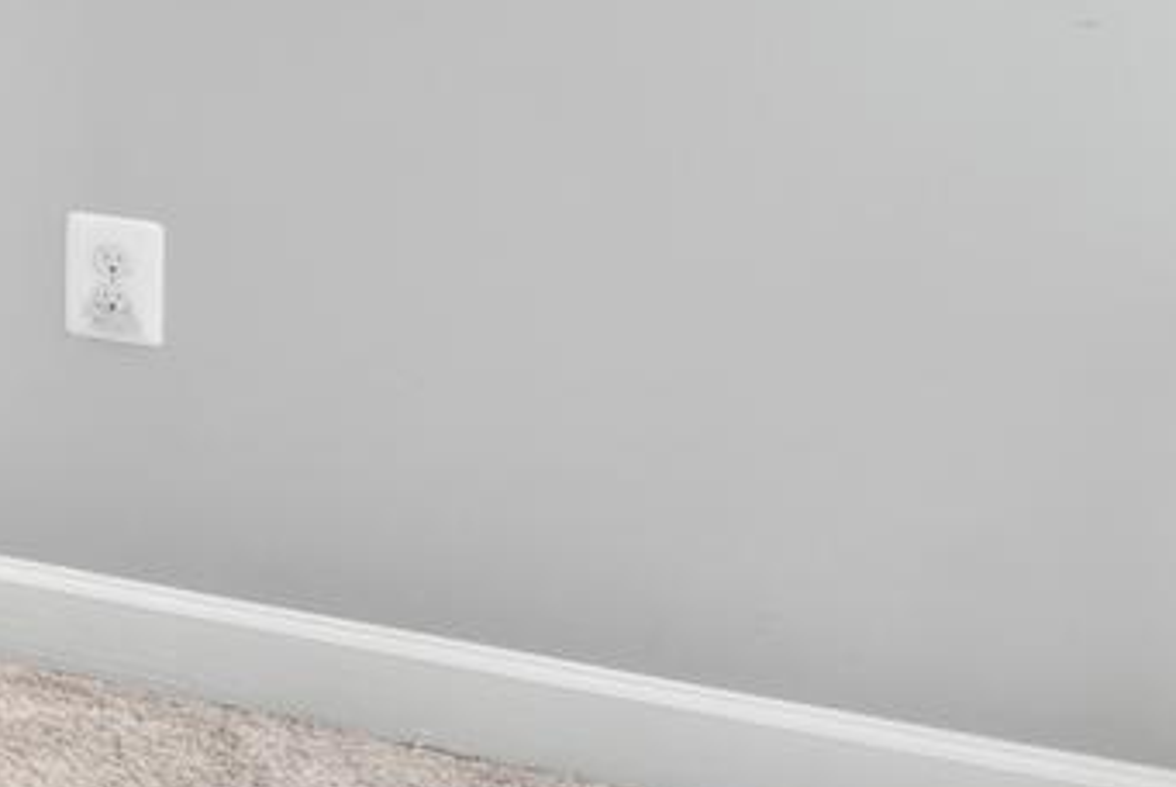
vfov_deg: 14.1
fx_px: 2942
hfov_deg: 15.0
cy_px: -449
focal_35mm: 90
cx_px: -1562
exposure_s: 1
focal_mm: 10
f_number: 8
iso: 100
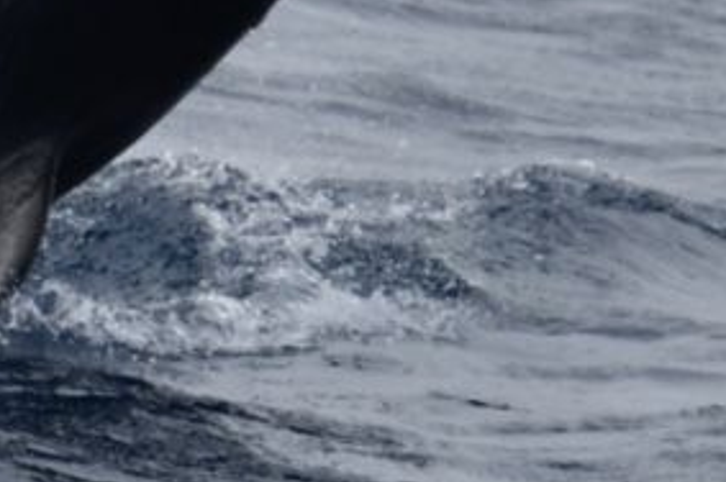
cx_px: -8
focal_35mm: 1415
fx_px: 28503
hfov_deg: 1.5
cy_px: -165
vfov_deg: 1.0
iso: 800
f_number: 6.3
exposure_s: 1/8000
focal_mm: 500
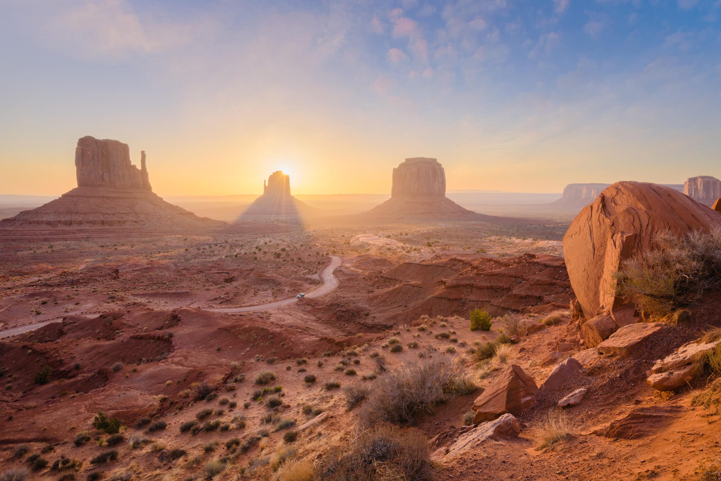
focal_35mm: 23
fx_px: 461
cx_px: 357
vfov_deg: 55.1
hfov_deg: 76.1
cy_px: 234
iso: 64
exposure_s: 1/10
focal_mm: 22
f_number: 11
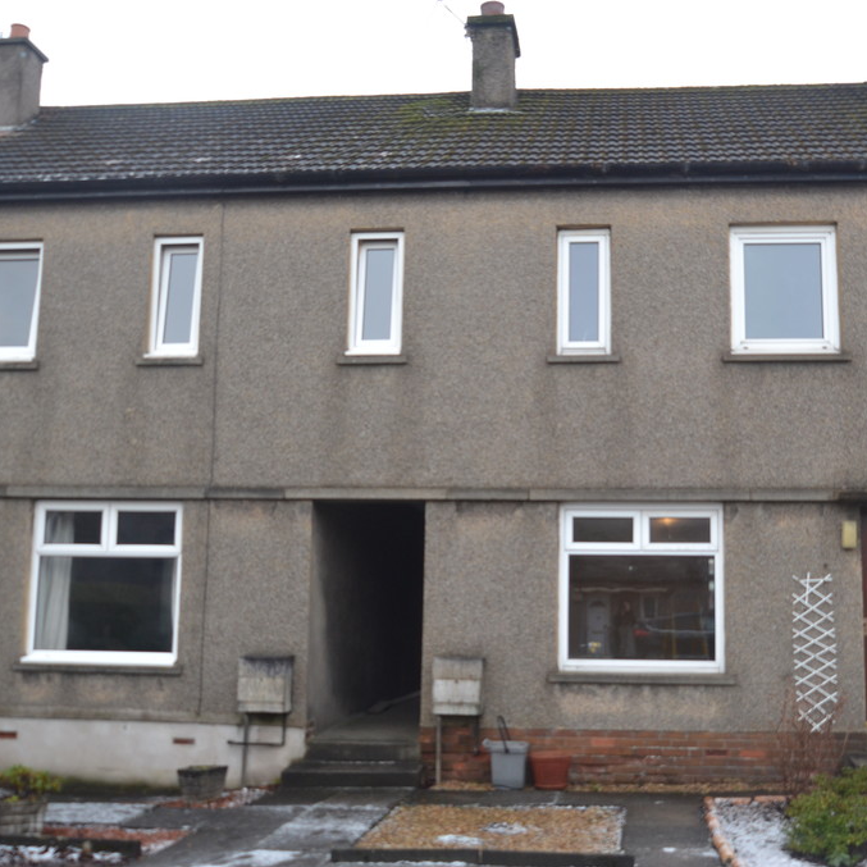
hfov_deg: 45.1
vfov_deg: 45.3
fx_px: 1038
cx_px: 525
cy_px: 435
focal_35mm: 37
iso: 400
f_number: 5
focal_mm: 19
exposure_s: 1/100
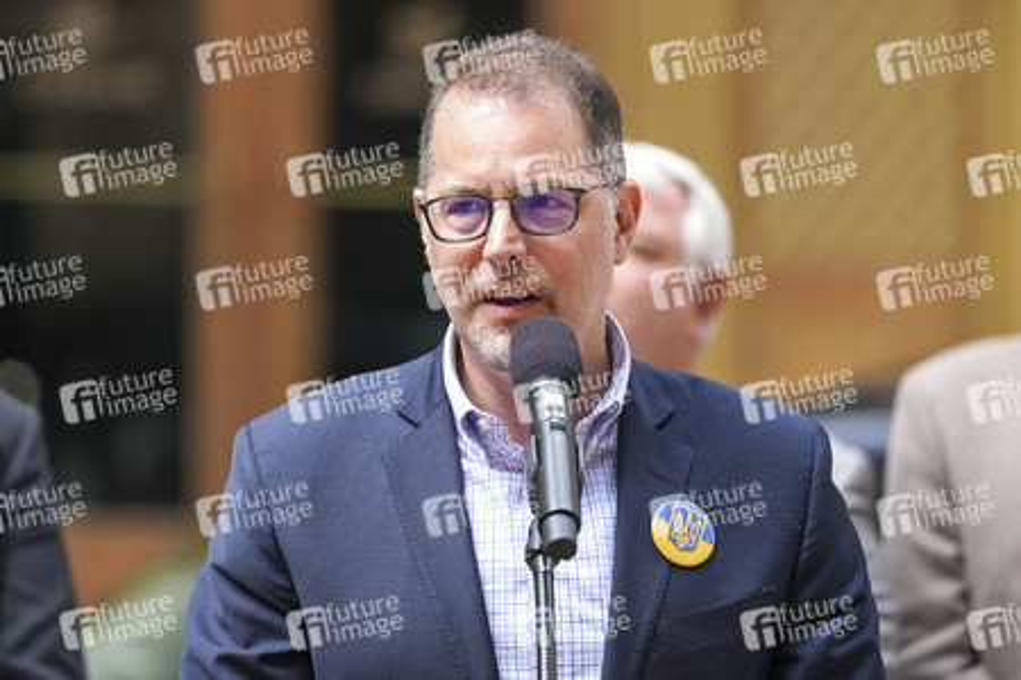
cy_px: 340
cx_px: 510
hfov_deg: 5.6
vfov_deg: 3.7
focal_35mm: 367
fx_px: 10408
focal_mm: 367
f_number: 5.6
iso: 1600
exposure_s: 1/640
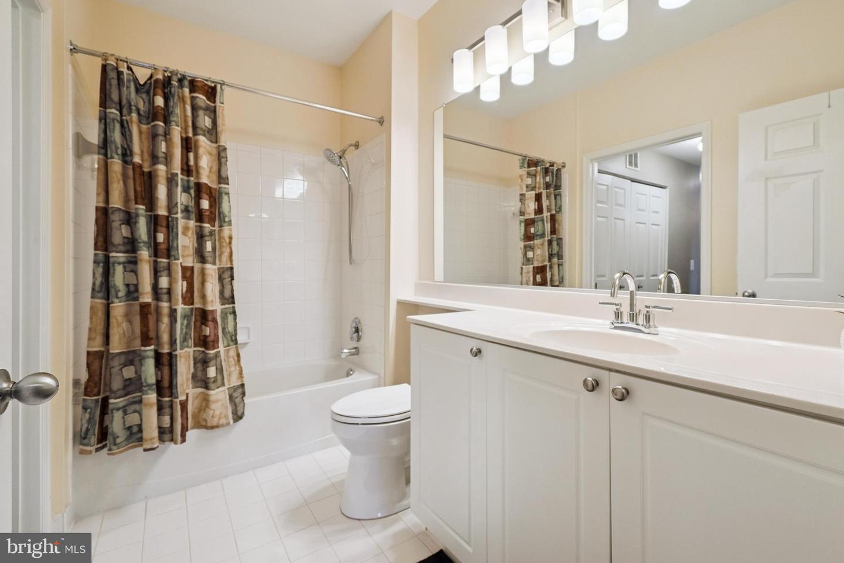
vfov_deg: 77.3
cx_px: 422
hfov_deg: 100.4
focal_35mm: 15
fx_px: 352
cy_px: 282
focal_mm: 10
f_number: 5.6
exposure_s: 1/40
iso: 400
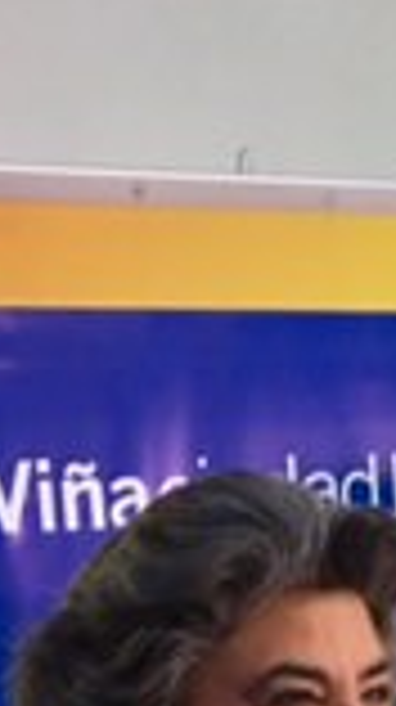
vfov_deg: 15.8
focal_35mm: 129
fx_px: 2415
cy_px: 908
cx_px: 572
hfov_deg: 9.2
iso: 125
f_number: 2.2
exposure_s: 1/33
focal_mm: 4.15
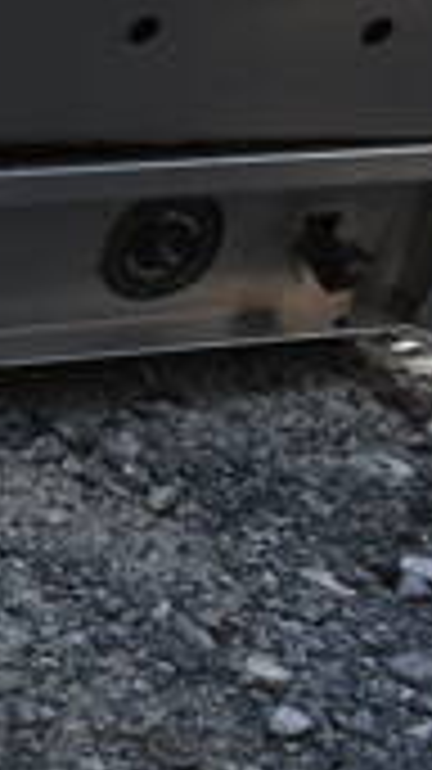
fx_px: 2060
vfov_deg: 21.0
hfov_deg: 10.0
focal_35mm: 101
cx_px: -720
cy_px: 194
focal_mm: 18
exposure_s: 1/160
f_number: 6.3
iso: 100
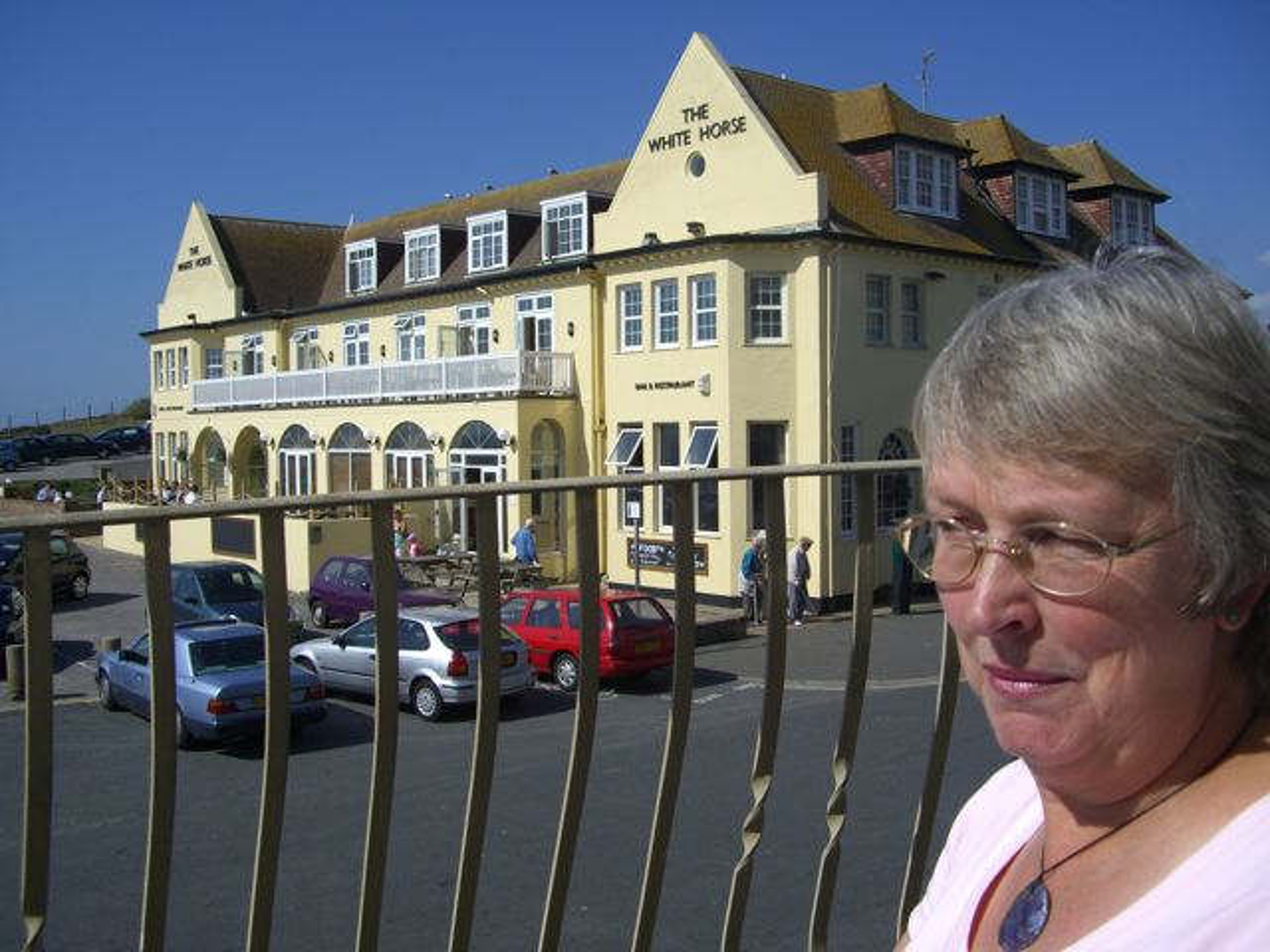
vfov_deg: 37.7
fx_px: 1394
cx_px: 635
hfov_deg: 49.0
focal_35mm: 38
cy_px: 476
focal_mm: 7.9
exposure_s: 1/500
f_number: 5.6
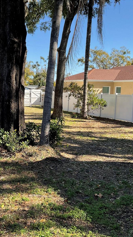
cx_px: 45
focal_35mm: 43
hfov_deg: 27.5
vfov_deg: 47.4
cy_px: 120
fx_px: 270
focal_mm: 3
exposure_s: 1/650
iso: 16
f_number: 1.8
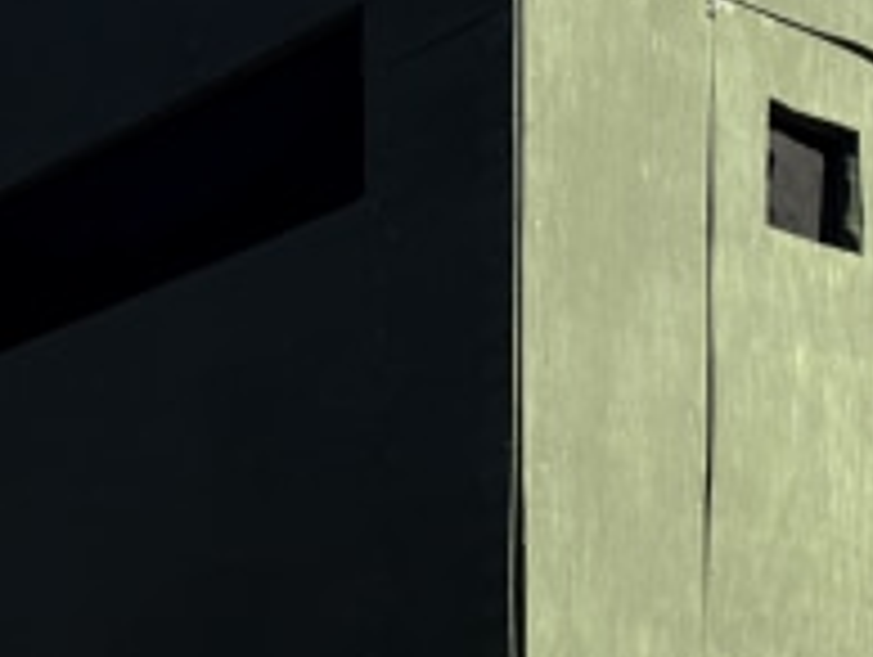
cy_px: 976
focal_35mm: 79
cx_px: -508
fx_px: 1995
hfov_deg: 20.4
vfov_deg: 17.0
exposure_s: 1/2611
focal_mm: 6.76
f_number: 1.78
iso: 80
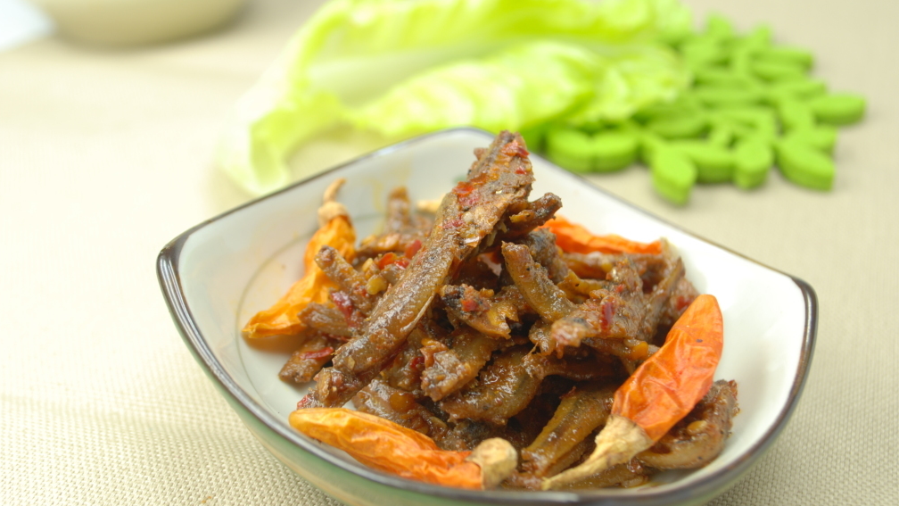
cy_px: 274
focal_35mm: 48
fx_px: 1144
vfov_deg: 24.9
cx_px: 447
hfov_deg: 42.9
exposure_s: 1/80
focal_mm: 30
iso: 200
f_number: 5.6
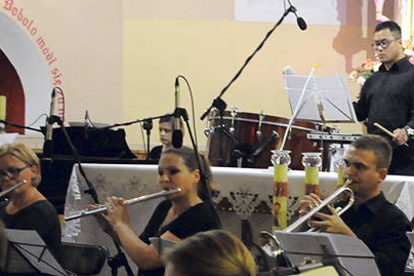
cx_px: 376
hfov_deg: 19.8
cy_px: 185
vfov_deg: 13.5
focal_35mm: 101
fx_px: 1161
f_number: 4.5
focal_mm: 32
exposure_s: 1/80
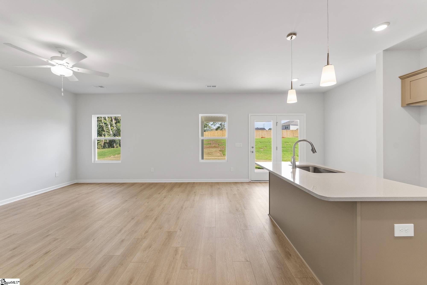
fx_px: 166
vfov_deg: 81.2
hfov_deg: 104.3
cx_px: 214
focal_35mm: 14
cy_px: 142
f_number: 6.3
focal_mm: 14
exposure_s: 1/10
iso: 400
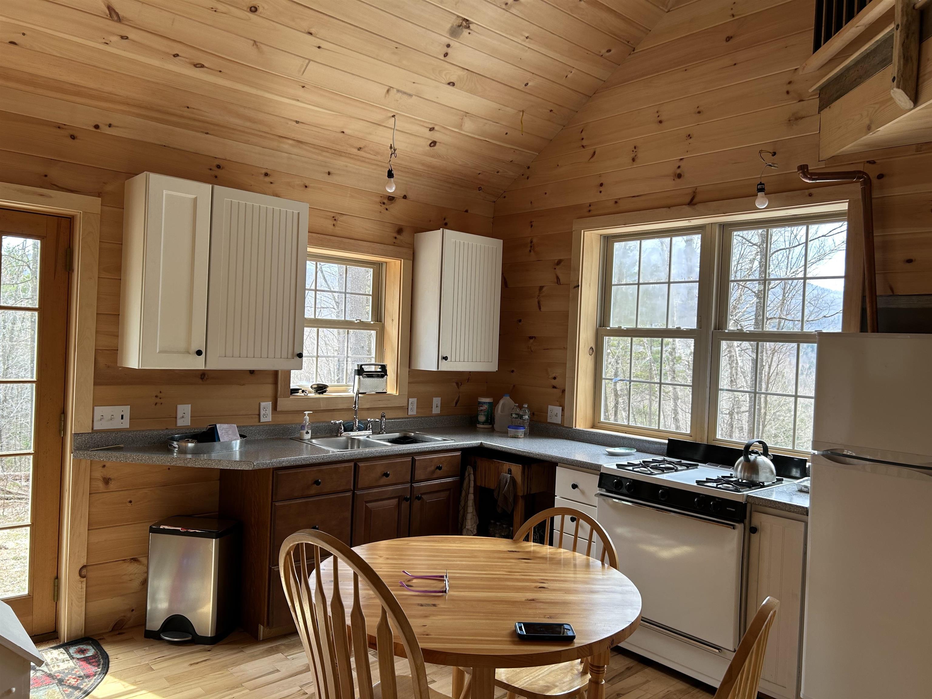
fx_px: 700
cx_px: 466
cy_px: 350
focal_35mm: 26
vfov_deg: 53.1
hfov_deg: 67.3
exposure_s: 1/121
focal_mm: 5.7
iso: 50
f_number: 1.5
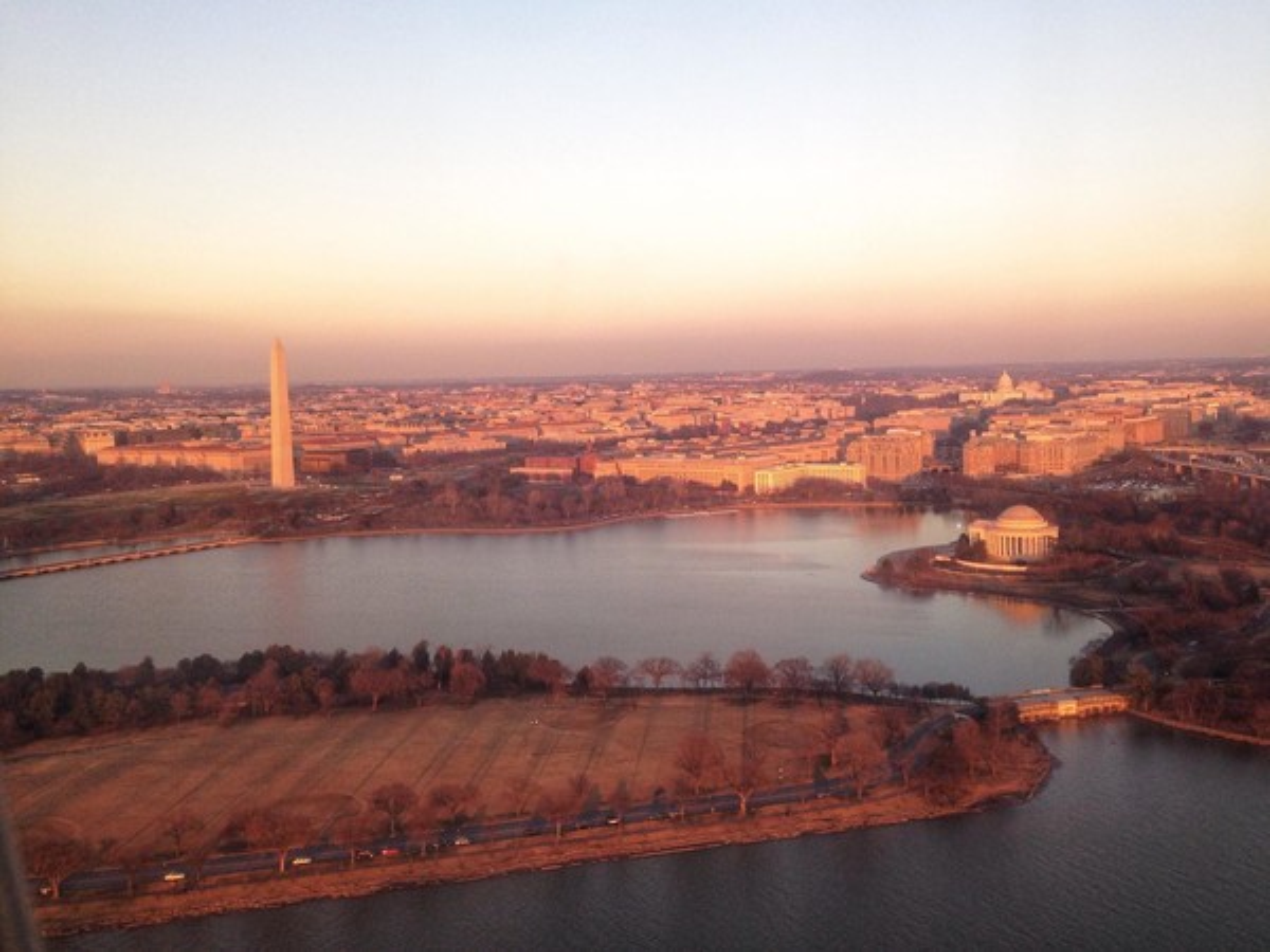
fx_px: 1211
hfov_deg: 55.4
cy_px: 476
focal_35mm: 33
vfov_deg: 42.9
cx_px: 635
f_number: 2.4
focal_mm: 4.12
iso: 50
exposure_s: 1/201
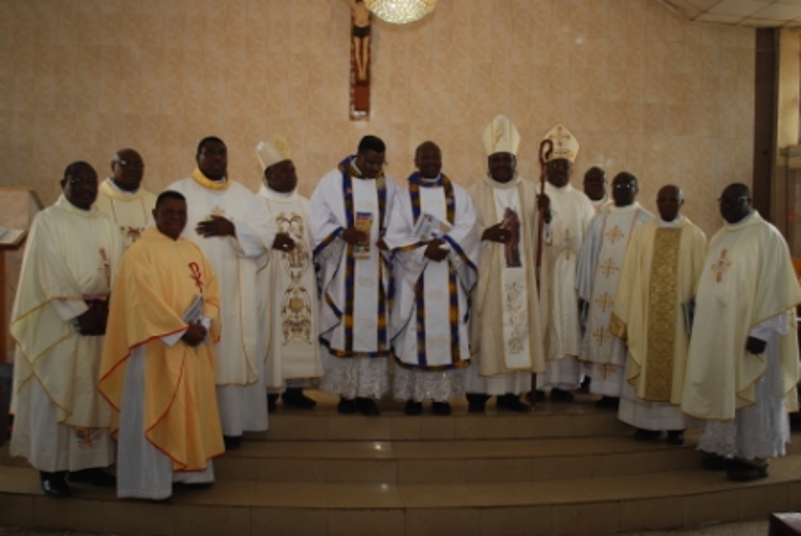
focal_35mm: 36
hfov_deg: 53.1
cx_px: 400
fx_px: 802
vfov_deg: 37.0
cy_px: 268
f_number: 4.2
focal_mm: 24
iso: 200
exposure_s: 1/50
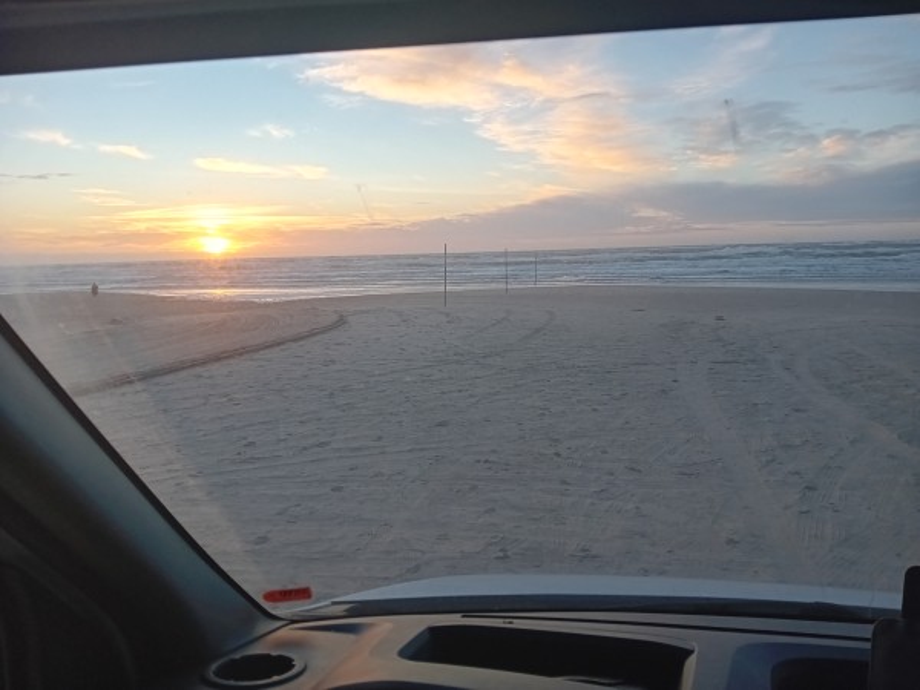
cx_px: 460
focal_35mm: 26
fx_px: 691
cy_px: 345
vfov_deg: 53.1
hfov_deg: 67.3
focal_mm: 3.98
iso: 125
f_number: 1.8
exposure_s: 1/111
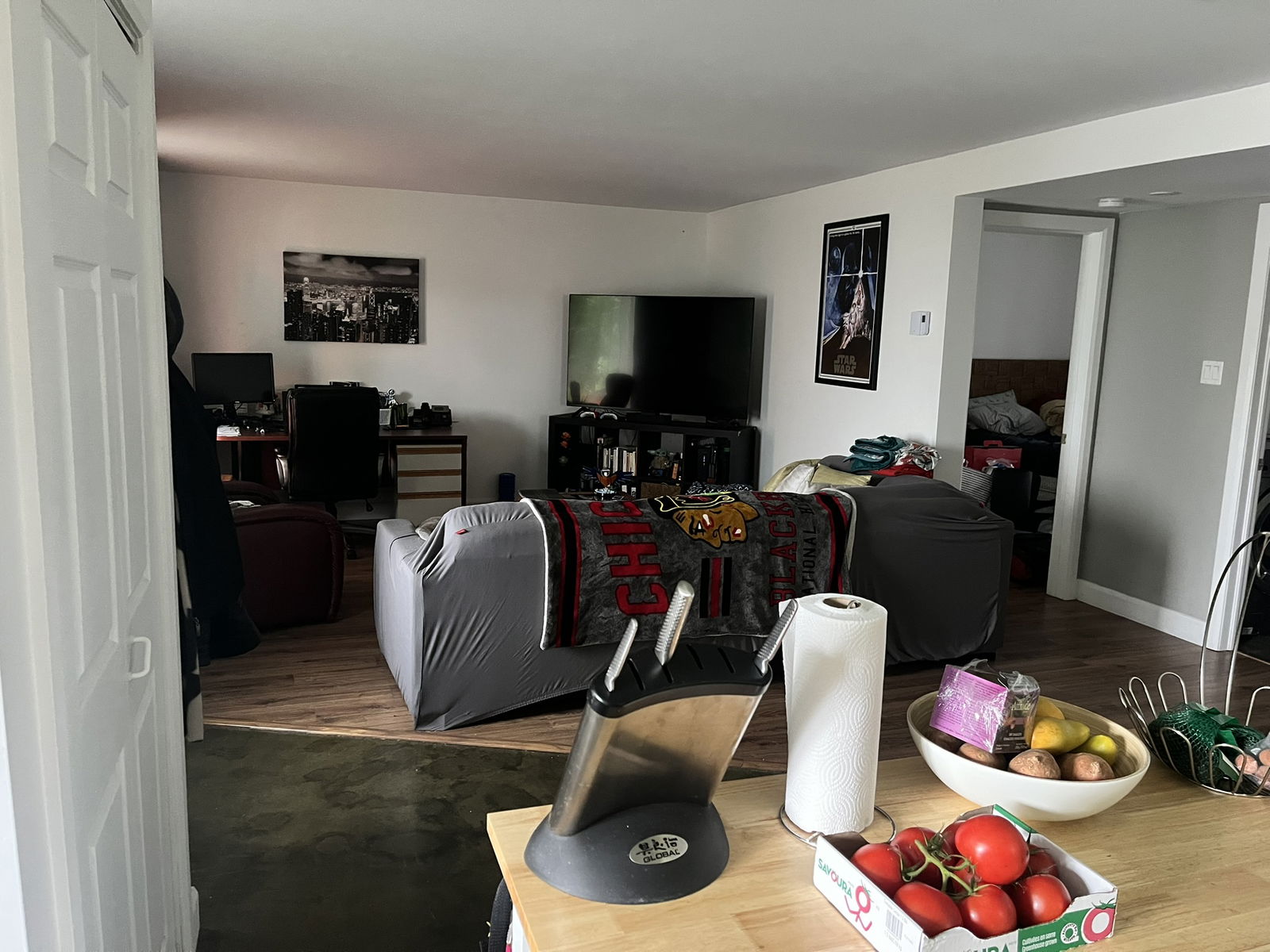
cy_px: 476
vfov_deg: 53.1
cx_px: 635
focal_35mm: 26
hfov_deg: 67.3
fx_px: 954
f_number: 1.6
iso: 640
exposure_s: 1/33
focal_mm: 5.1
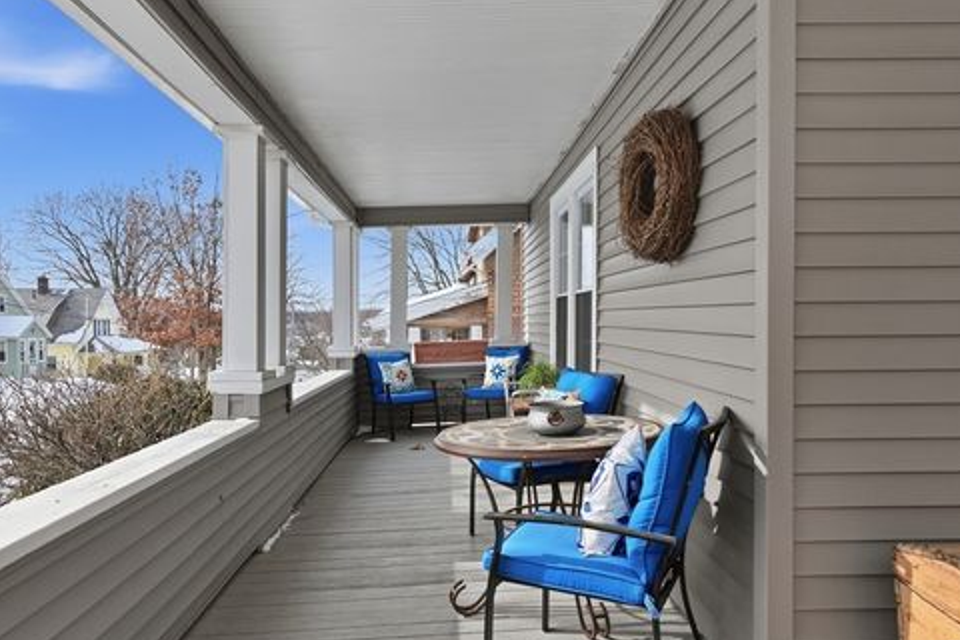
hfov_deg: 69.4
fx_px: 693
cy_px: 337
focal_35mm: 26
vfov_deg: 49.5
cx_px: 466
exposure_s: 1/120
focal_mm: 12.3
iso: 200
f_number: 2.8
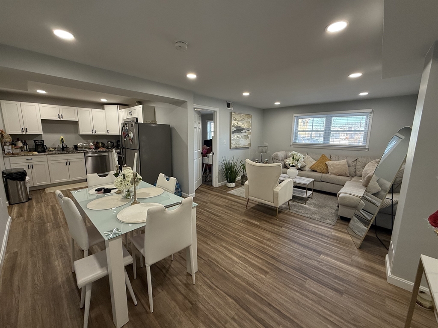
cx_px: 219
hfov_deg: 102.1
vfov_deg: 85.7
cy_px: 164
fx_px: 177
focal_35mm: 14
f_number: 2.2
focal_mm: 2.22
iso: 160
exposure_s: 1/120
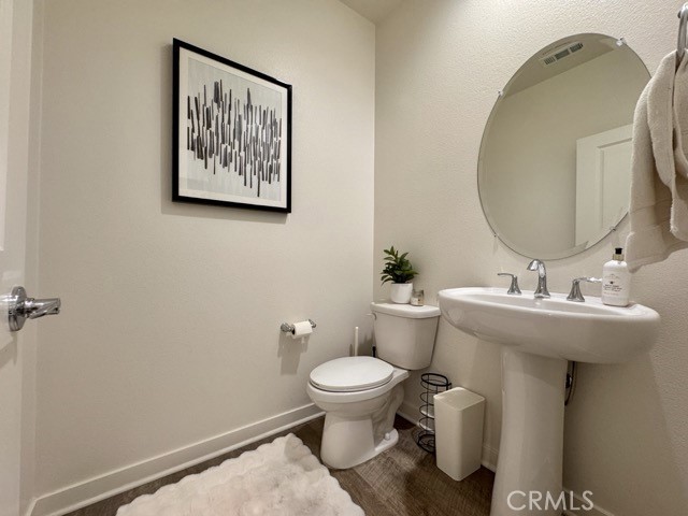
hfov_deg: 102.1
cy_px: 258
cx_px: 344
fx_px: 278
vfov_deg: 85.7
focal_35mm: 14
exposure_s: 1/120
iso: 200
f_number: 2.2
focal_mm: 2.22
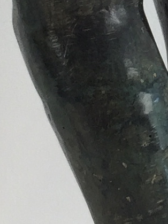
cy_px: -218
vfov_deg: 8.3
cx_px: 187
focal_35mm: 226
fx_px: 1463
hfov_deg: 6.5
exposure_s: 1/100
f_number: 2.2
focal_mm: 4.15
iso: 40
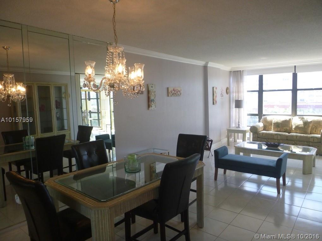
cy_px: 120
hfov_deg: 69.4
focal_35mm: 25
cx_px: 161
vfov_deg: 54.9
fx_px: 233
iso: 160
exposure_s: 1/60
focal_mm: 4.5
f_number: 3.9
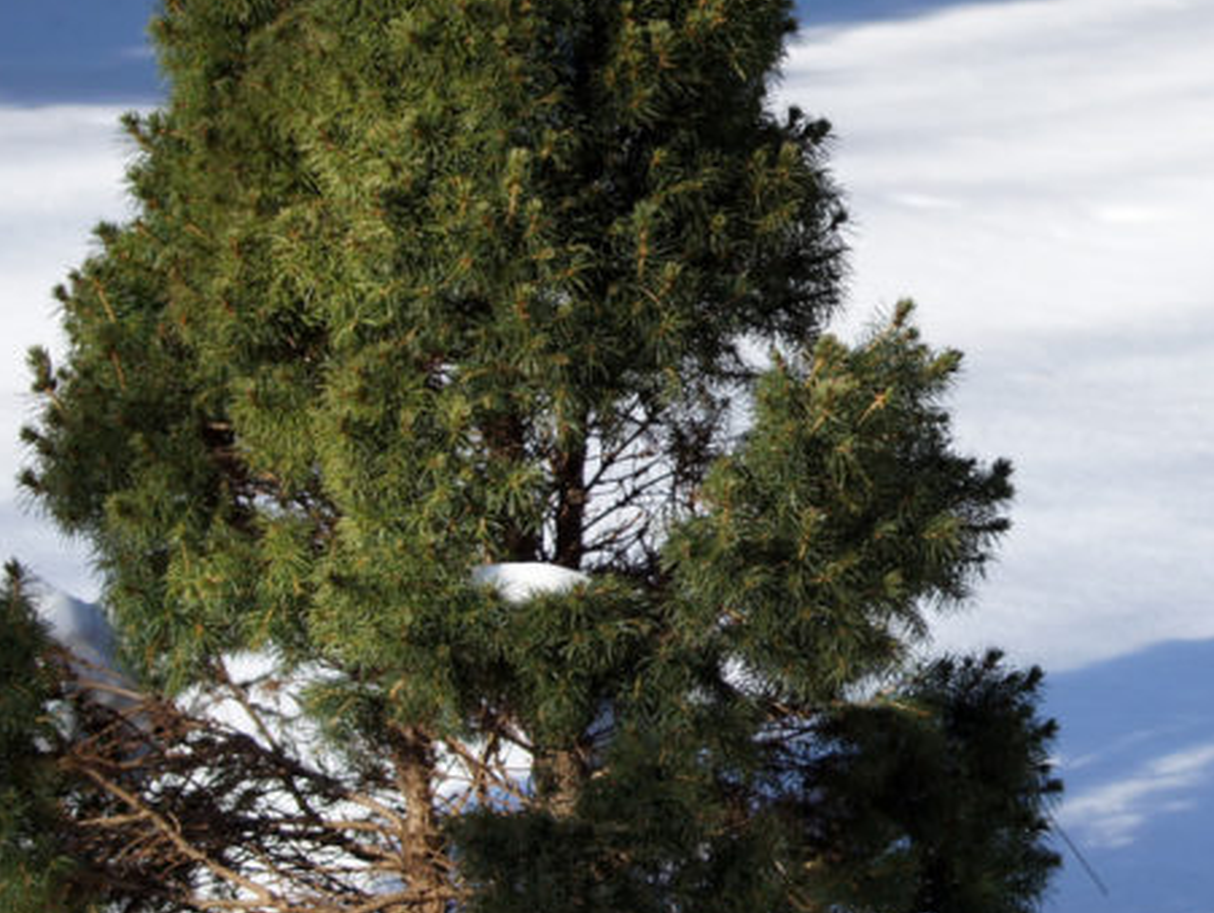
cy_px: 463
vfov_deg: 6.1
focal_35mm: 245
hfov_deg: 8.1
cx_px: 939
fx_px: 8602
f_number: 6.3
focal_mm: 75
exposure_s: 1/250
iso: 100
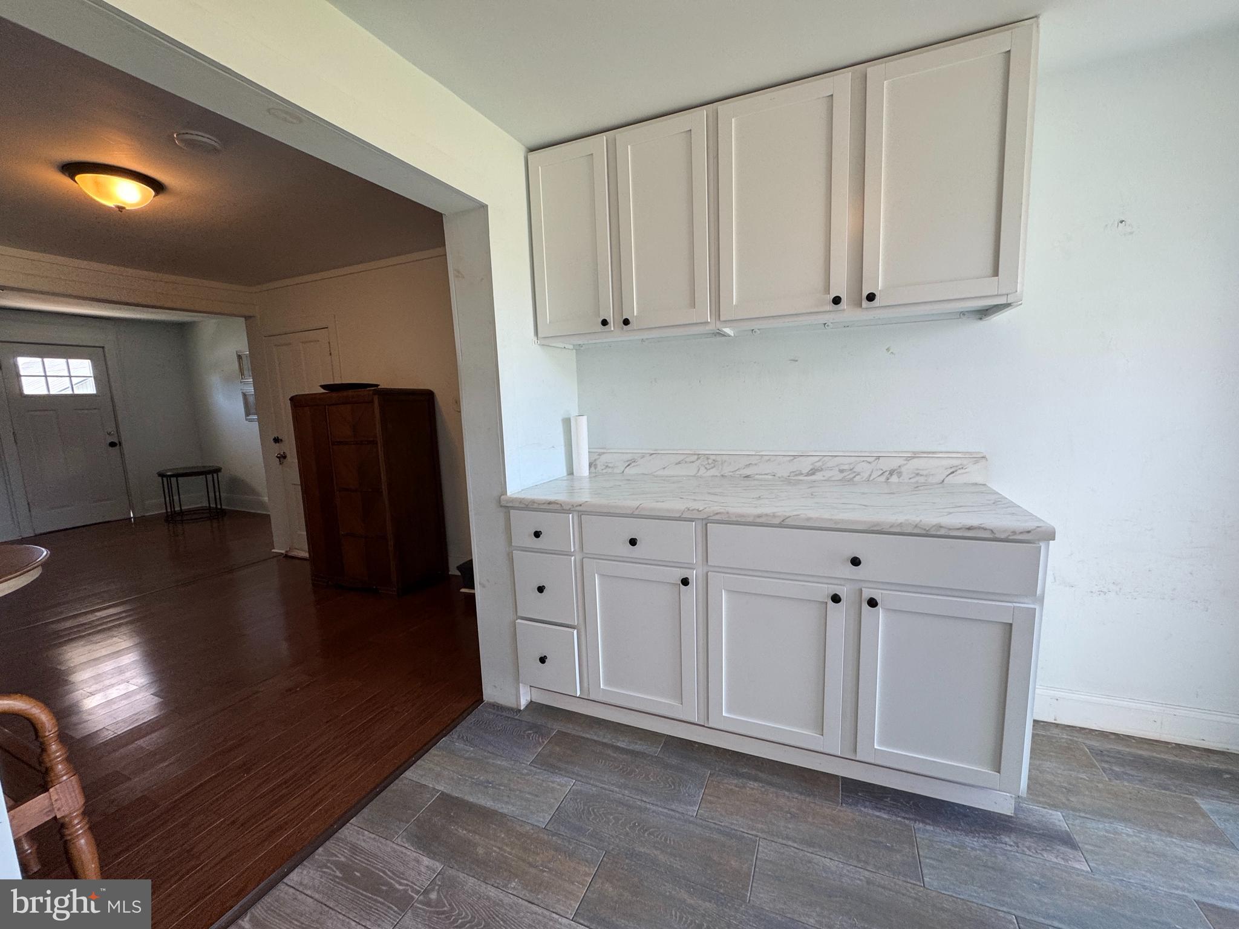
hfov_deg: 102.1
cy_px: 464
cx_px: 620
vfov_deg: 85.7
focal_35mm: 14
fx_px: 501
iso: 125
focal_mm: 2.22
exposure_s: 1/120
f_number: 2.2
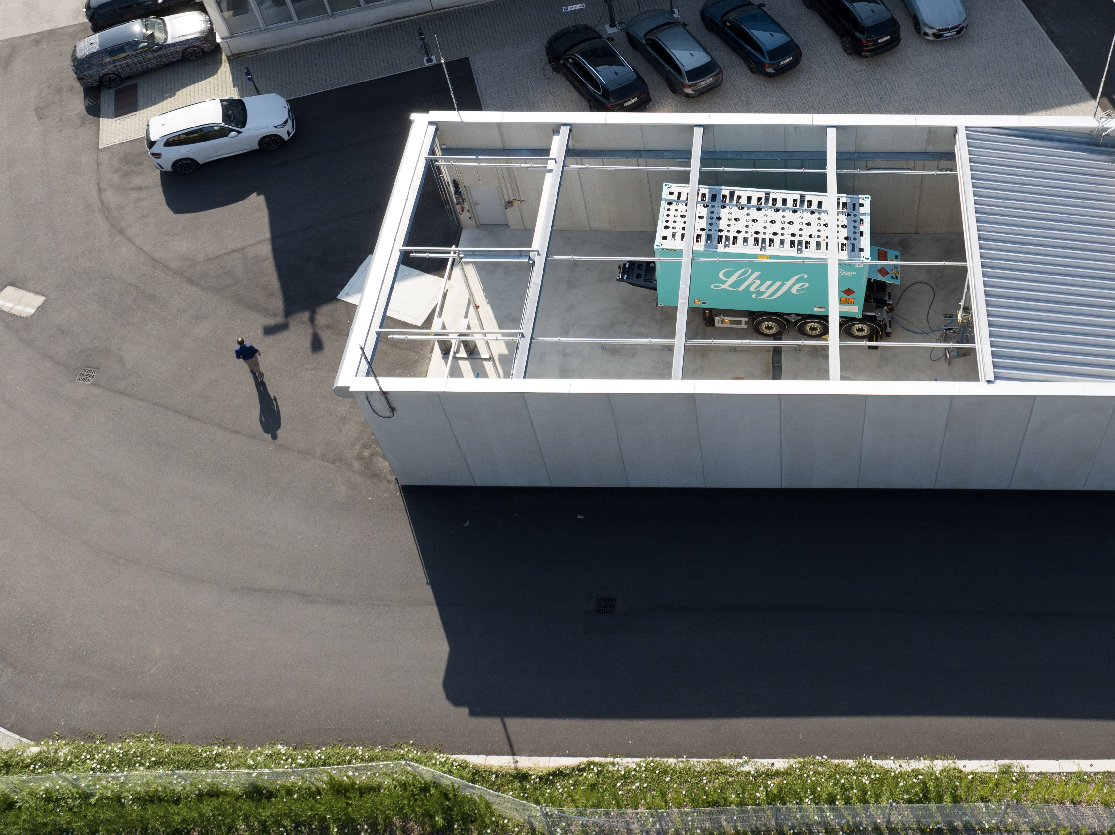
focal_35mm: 37
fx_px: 1191
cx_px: 798
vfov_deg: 37.7
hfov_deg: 48.7
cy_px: 209
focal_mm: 12.29
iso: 200
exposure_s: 1/100
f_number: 2.8
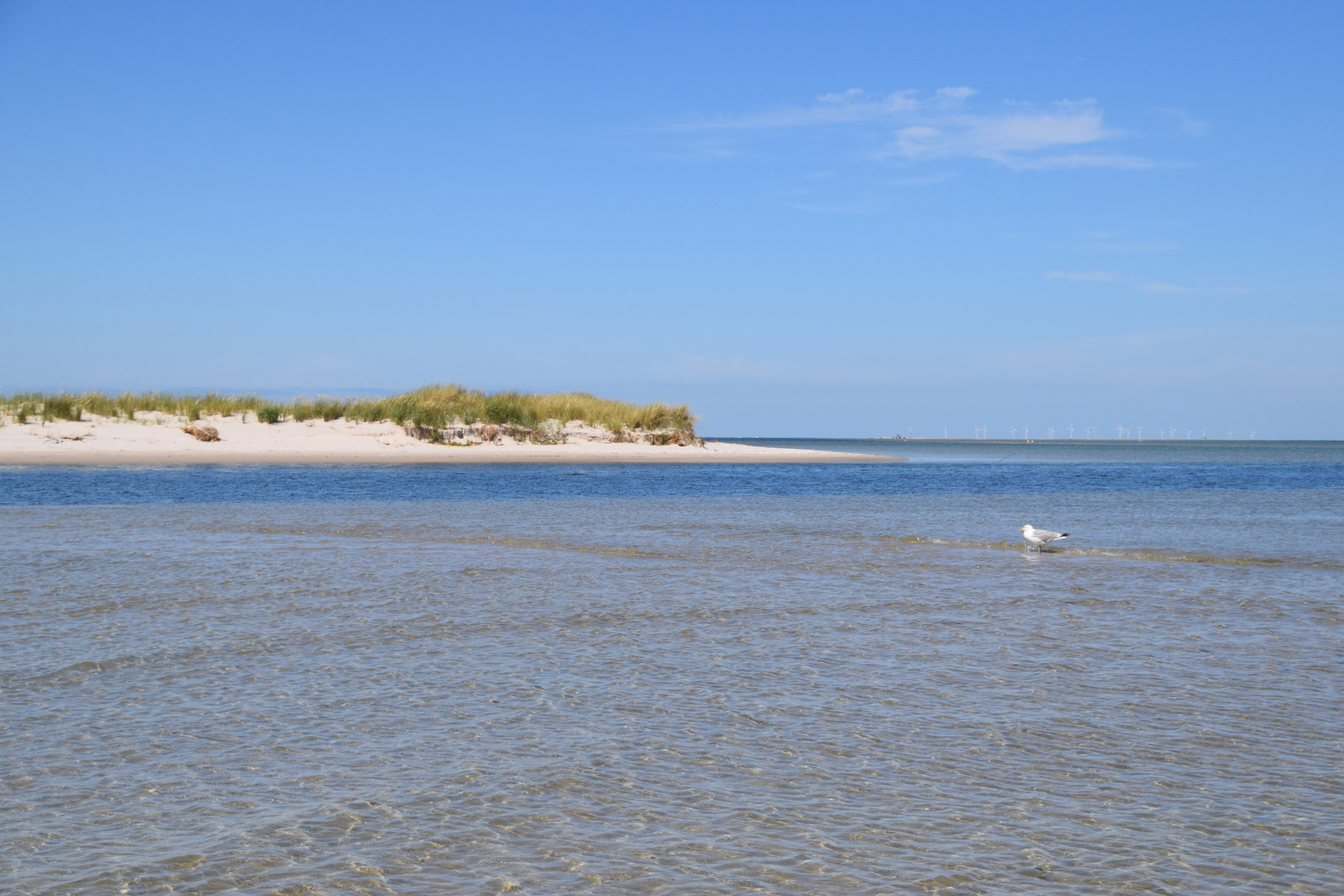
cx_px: 672
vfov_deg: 21.6
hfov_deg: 31.9
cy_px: 448
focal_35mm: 63
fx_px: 2352
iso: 400
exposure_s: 1/2000
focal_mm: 42
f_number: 8
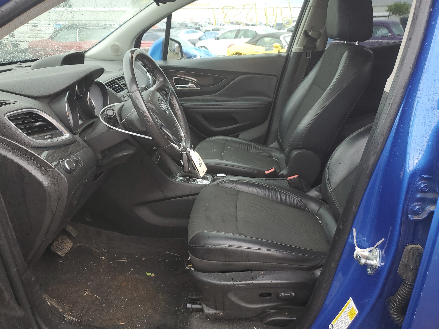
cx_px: 220
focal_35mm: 26
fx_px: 330
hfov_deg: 67.3
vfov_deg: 53.1
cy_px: 164
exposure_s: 1/128
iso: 50
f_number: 1.5
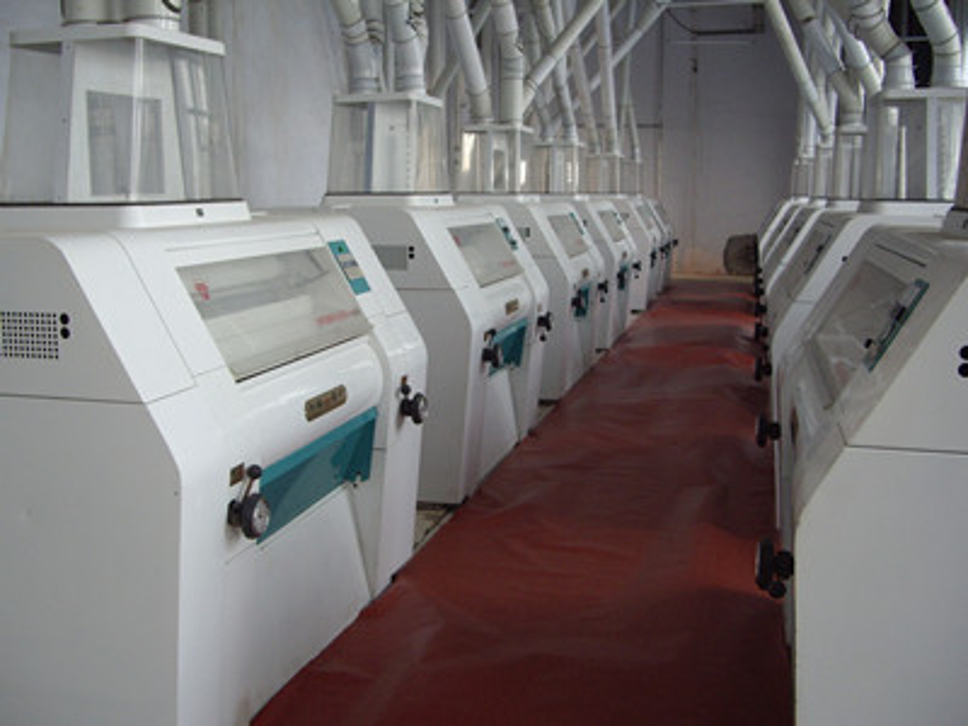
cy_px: 363
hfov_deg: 49.0
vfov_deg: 37.7
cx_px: 484
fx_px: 1063
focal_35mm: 38
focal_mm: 7.9
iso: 200
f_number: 2.8
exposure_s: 1/40
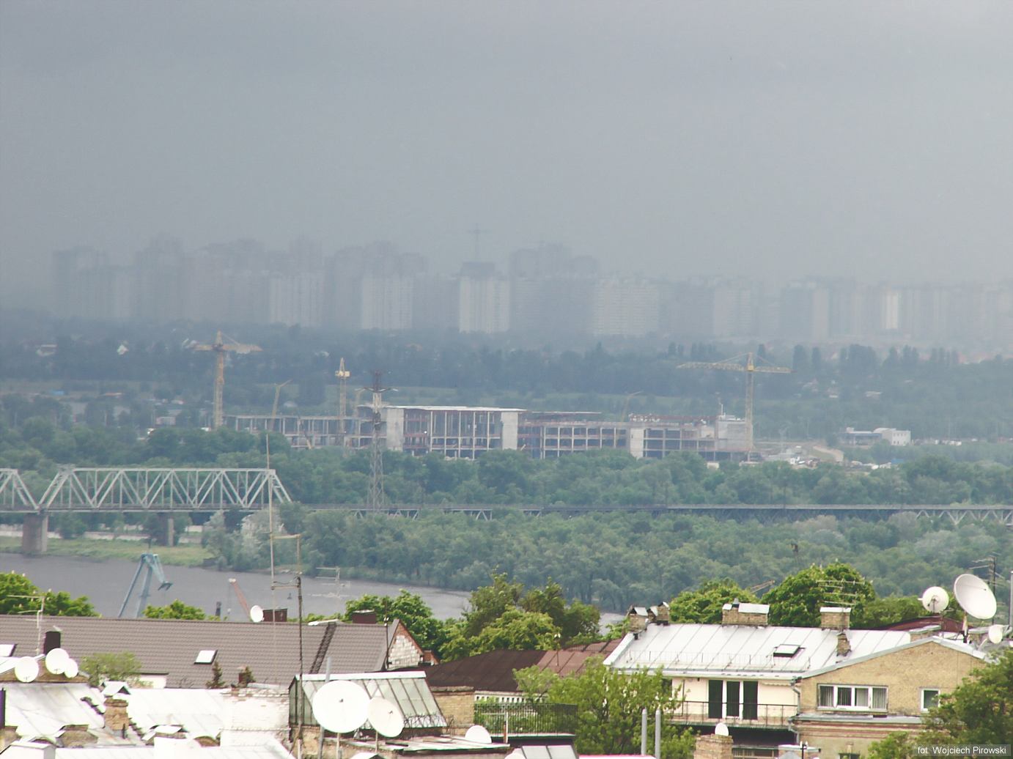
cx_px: 506
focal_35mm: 396
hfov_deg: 5.0
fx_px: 11587
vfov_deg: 3.8
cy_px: 380
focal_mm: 65.9
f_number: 6.5
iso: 50
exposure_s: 1/60
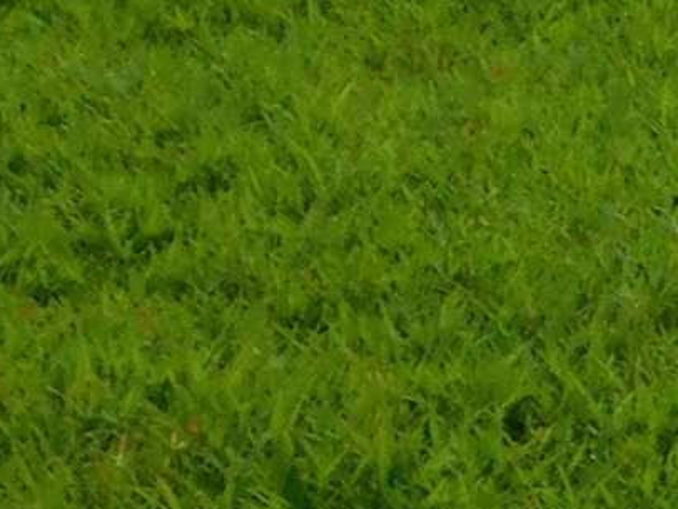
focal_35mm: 189
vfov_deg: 7.8
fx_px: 3704
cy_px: -40
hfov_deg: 10.2
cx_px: 892
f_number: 3.1
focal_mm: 4.5
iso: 125
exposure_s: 1/1000
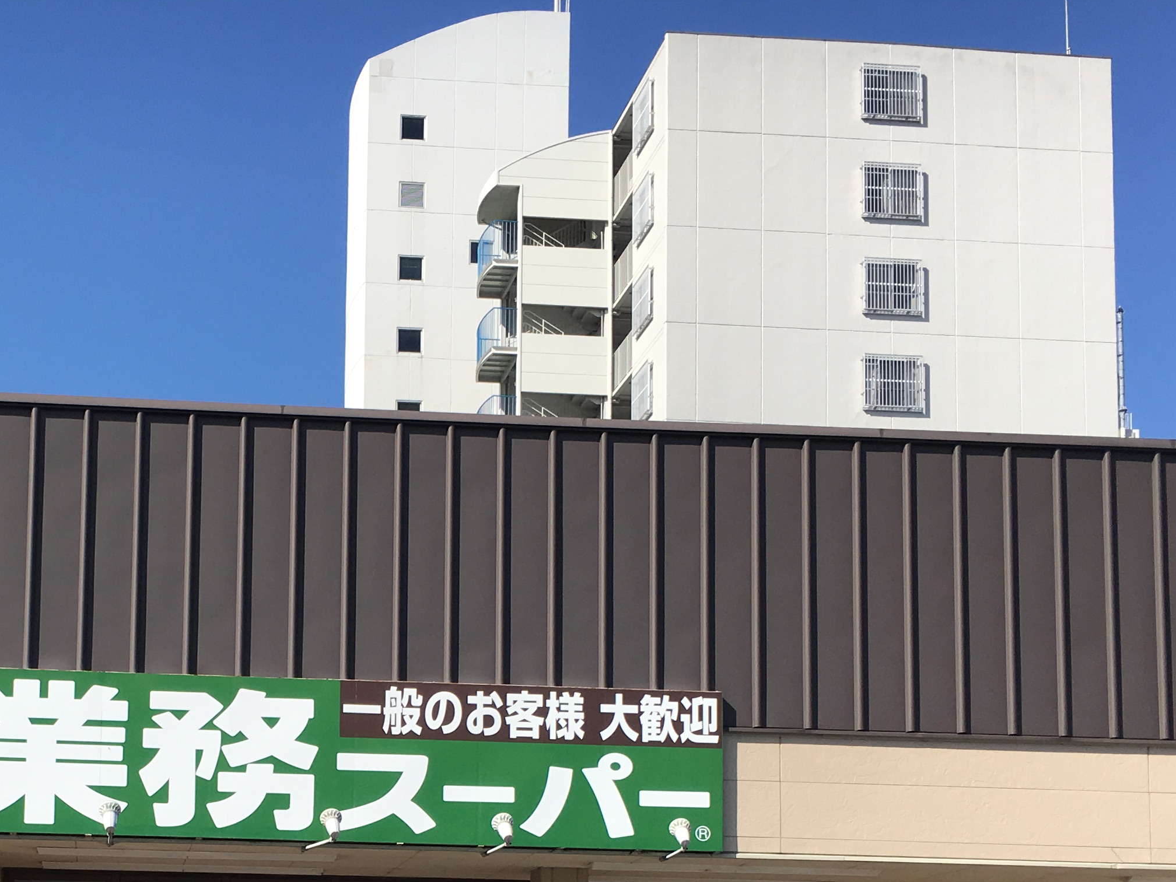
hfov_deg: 32.5
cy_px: 851
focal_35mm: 58
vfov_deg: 24.3
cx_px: 270
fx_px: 1970
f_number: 2.2
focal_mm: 4.15
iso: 25
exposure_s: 1/1672
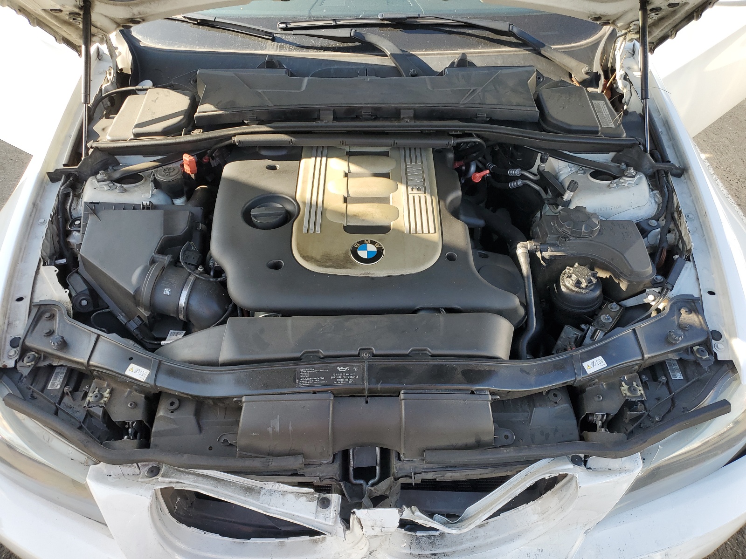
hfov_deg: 67.3
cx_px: 373
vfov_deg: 53.1
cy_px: 280
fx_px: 560
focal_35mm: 26
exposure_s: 1/435
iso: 50
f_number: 1.5
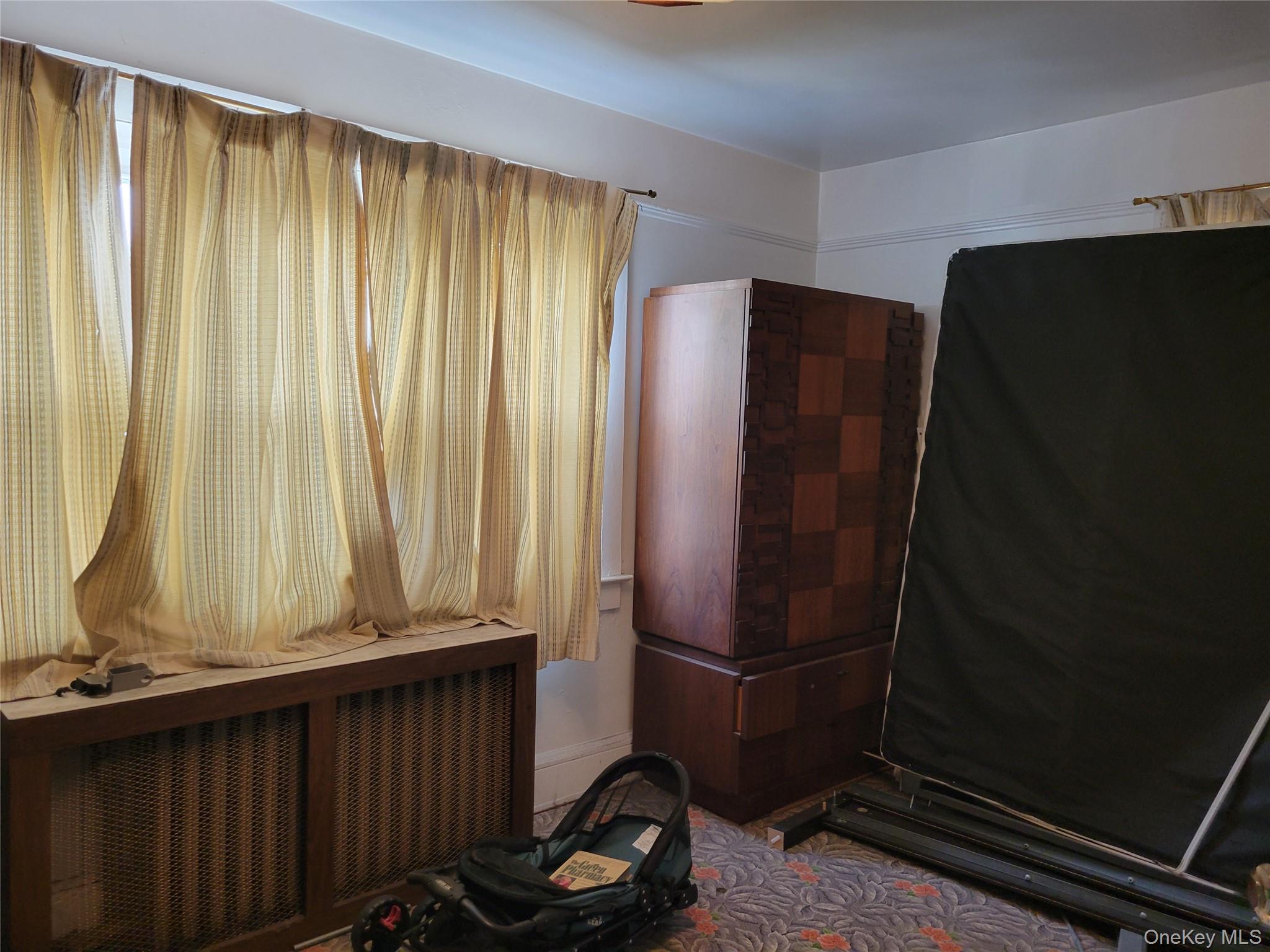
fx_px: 954
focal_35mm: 26
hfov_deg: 67.3
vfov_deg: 53.1
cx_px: 635
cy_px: 476
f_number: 1.8
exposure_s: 1/60
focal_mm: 5.4
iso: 200
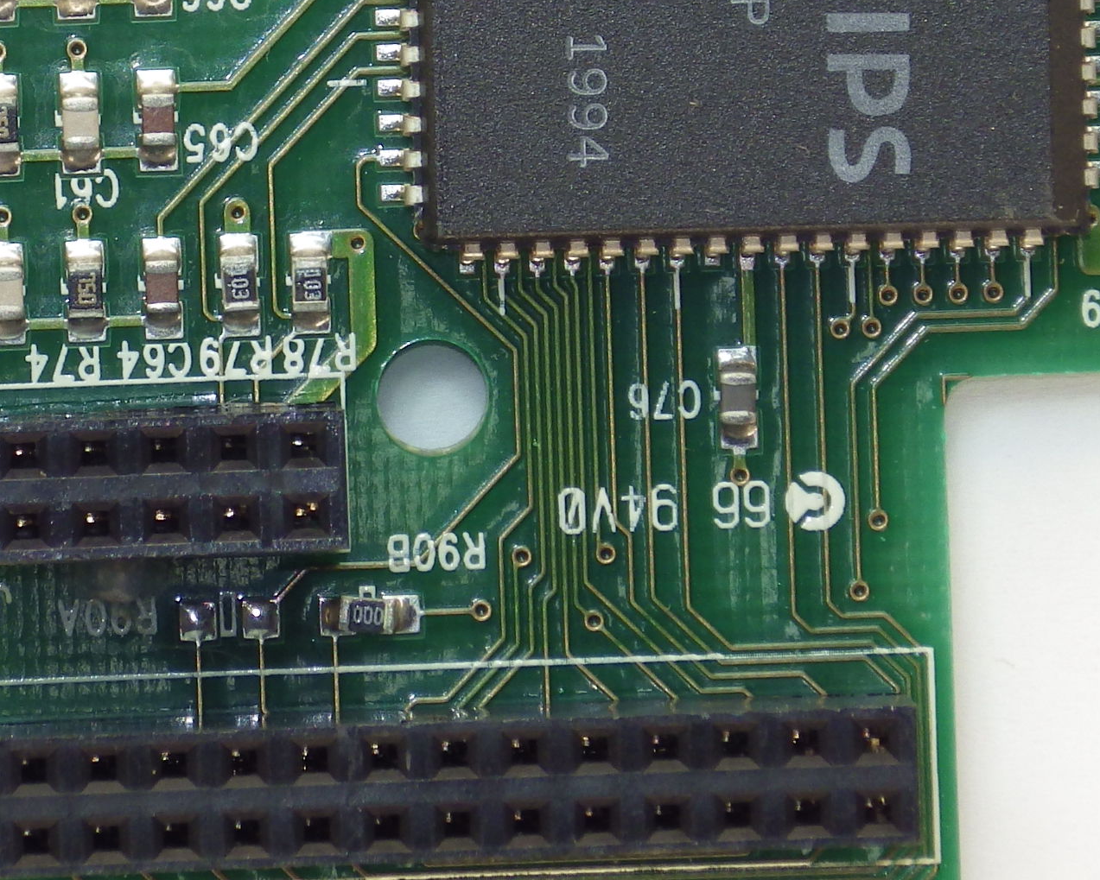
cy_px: 244
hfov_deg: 2.2
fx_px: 28525
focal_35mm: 876
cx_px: 386
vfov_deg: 1.8
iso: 100
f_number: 6
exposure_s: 1/125
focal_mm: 66.7
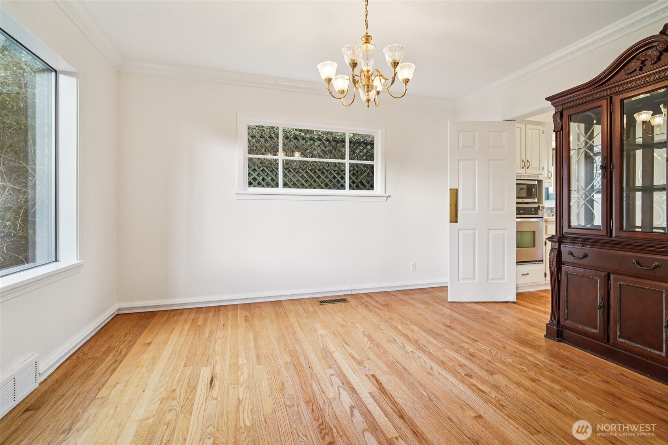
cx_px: 334
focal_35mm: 16
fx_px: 297
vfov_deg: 73.7
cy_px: 222
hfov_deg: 96.7
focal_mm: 16
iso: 1600
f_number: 8
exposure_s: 1/25
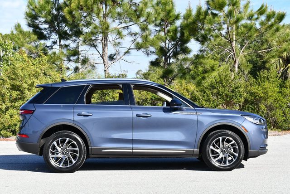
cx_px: 145
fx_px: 516
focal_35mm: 64
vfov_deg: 21.3
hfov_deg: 31.4
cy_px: 97
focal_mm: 32
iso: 200
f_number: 8
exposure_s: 1/250
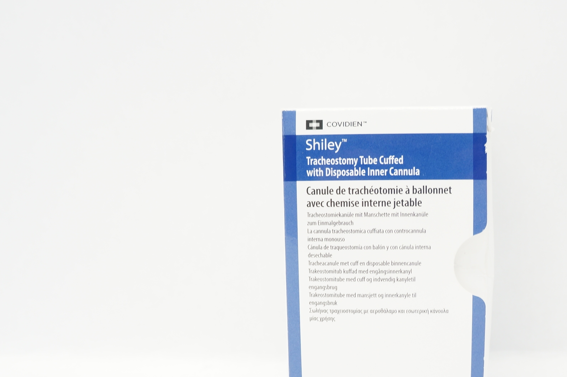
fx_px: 661
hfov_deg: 45.7
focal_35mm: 42
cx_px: 382
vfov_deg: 31.5
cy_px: 258
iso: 400
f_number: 4
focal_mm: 18
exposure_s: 1/60
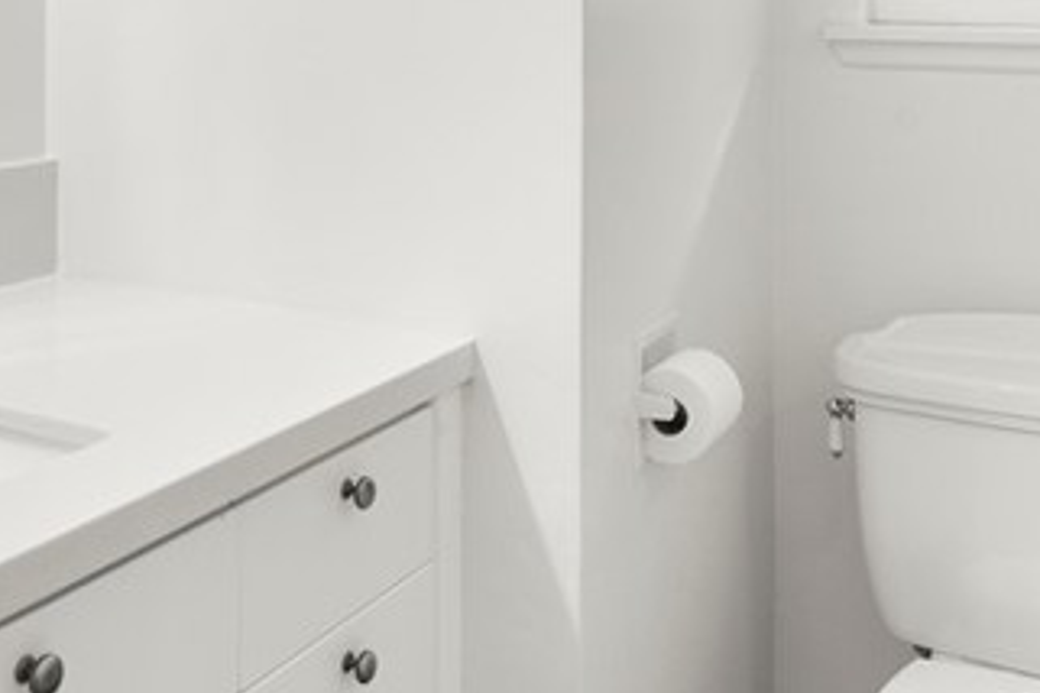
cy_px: -37
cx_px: 324
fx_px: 1473
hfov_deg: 38.3
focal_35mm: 51
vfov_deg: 24.9
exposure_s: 1/13
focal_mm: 16
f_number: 9
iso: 640
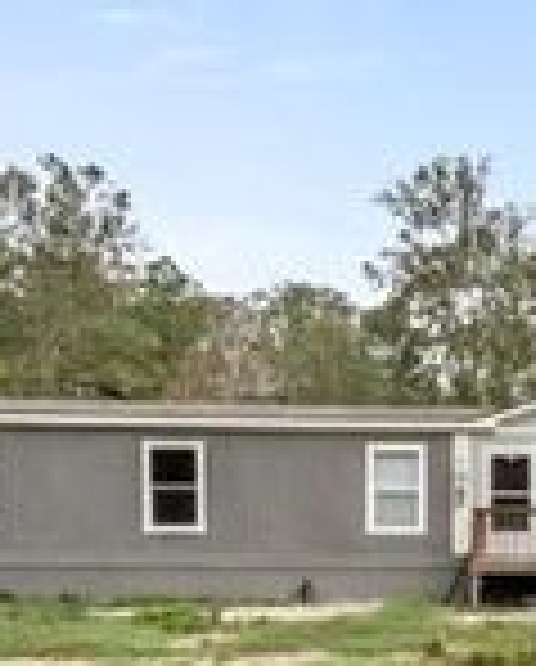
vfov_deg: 45.4
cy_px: 533
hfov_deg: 32.4
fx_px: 751
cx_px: 644
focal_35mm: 38
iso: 800
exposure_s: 1/80
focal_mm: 12
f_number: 9
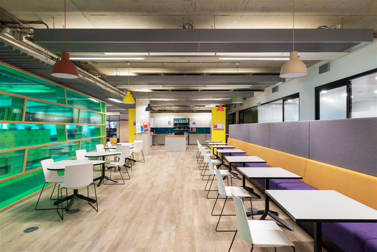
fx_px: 210
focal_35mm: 20
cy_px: 126
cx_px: 188
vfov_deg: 62.0
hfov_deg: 83.9
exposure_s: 1/6
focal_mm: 20
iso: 500
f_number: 10
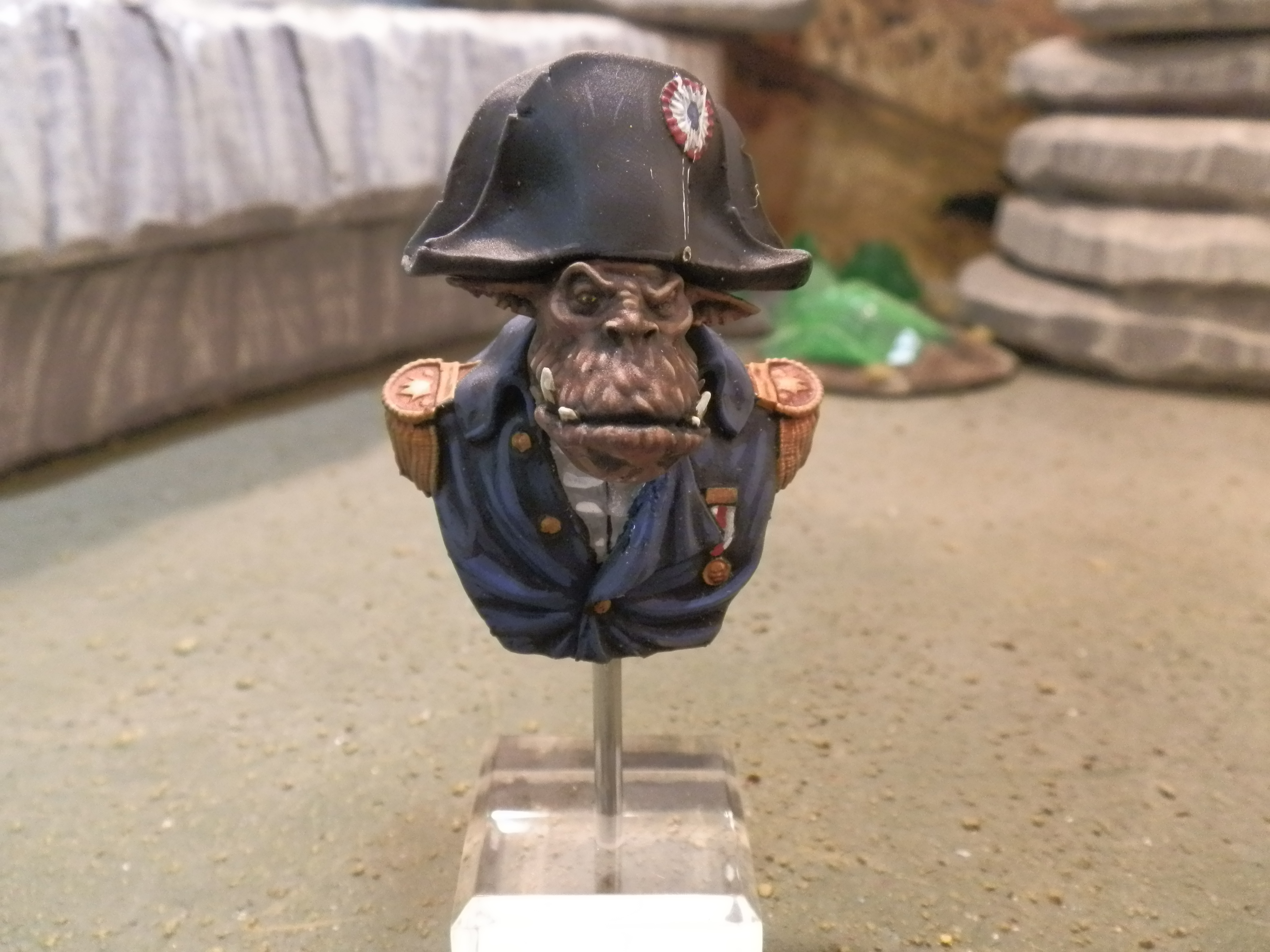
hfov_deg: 63.4
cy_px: 476
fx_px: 1027
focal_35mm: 28
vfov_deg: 49.7
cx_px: 635
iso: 400
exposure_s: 1/50
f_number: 3.1
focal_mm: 5
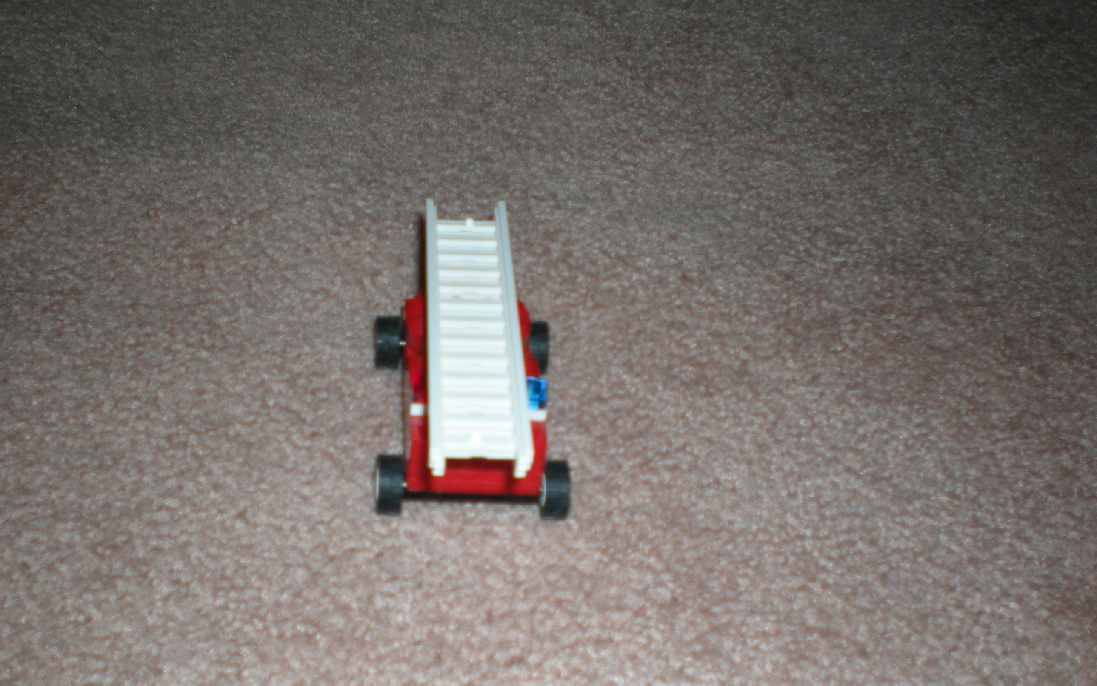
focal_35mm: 48
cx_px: 486
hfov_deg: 41.8
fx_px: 1435
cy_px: 420
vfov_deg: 26.8
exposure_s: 1/60
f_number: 3.1
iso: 64
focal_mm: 6.3
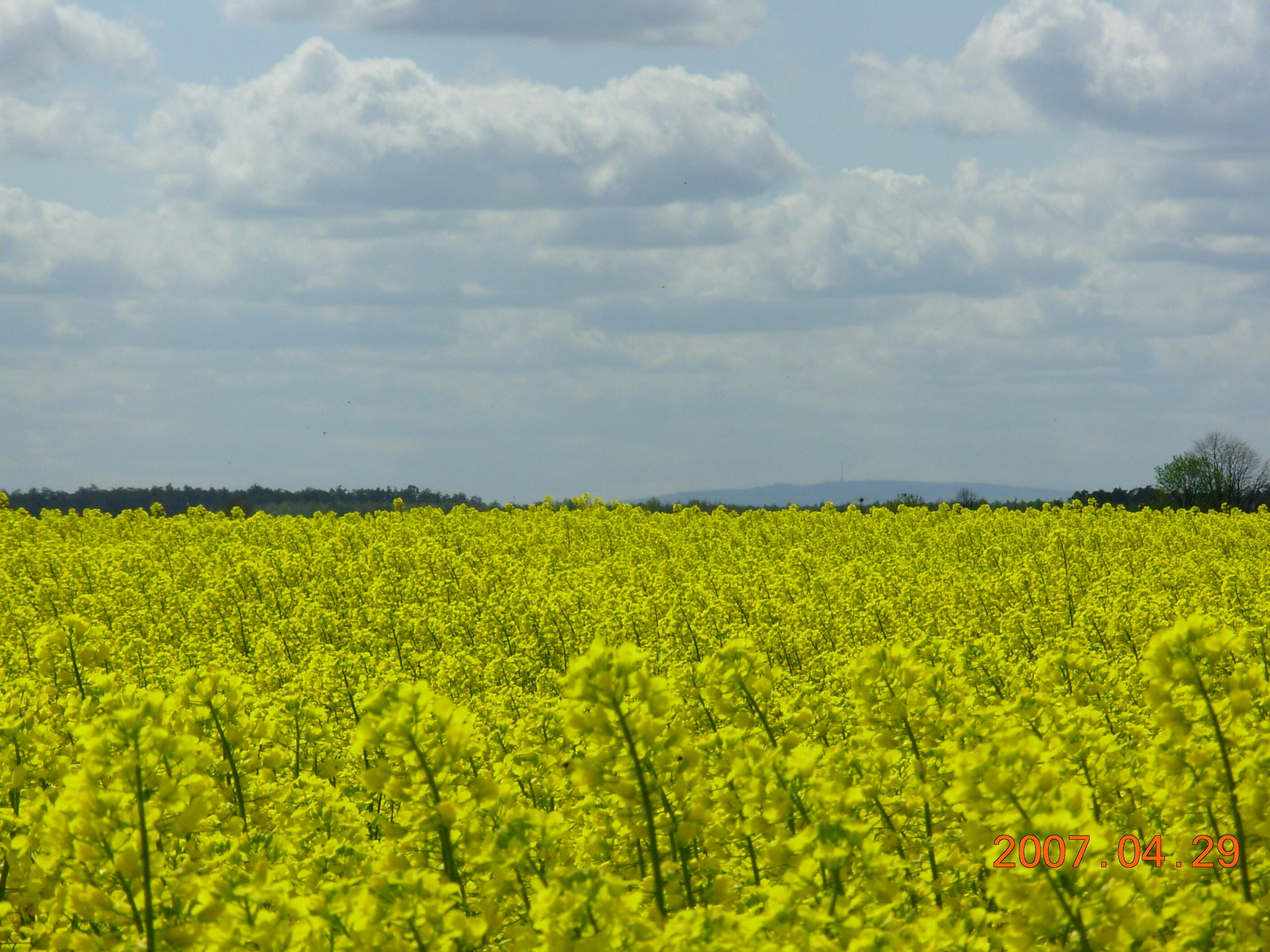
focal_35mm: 190
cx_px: 635
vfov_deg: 7.8
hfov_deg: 10.4
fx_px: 6971
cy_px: 476
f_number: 8.4
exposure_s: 1/430
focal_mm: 31.4
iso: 50
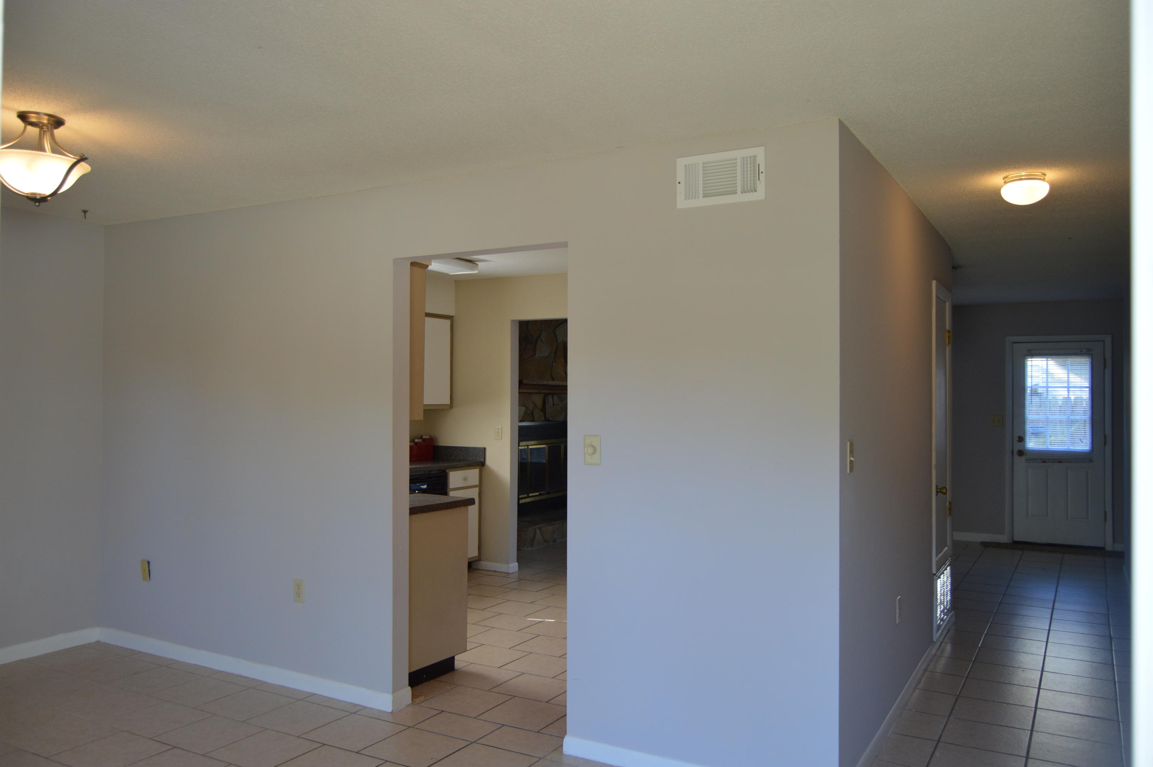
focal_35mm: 27
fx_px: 864
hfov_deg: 67.4
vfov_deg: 47.8
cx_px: 576
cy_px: 384
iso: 400
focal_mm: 18
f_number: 4
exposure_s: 1/125
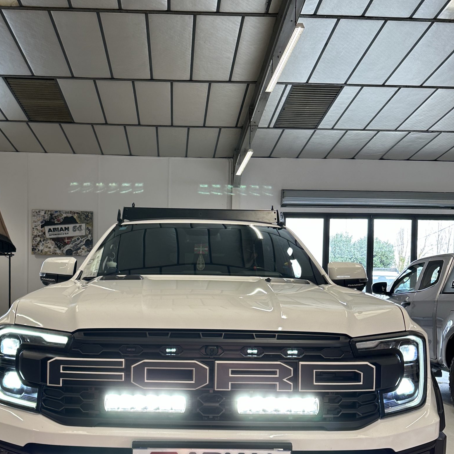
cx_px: 189
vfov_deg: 46.6
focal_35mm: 35
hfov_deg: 47.0
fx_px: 519
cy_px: 299
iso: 100
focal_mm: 6.86
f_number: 1.78
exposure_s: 1/122
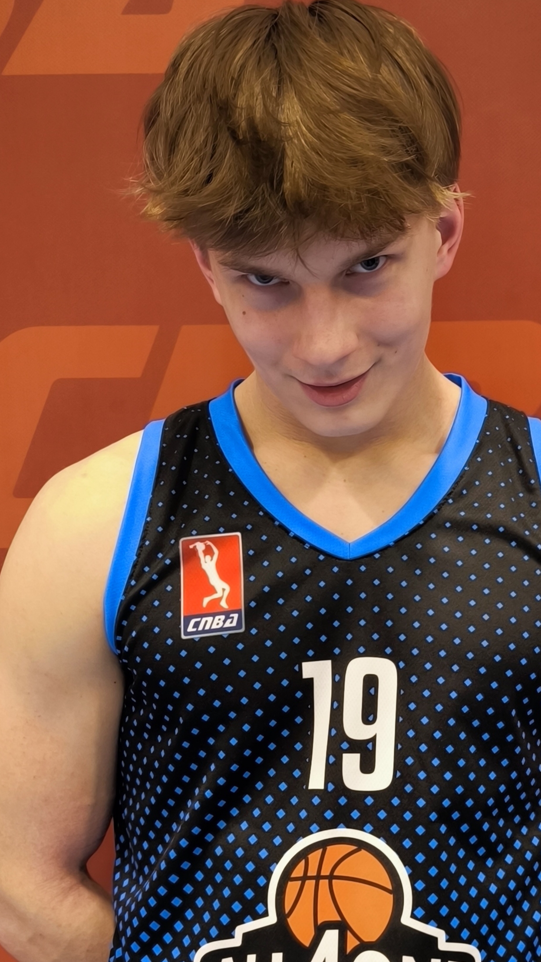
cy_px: 504
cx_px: 332
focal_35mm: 37
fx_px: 944
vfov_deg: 54.0
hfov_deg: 31.9
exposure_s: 1/50
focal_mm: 6.92
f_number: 1.9
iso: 320
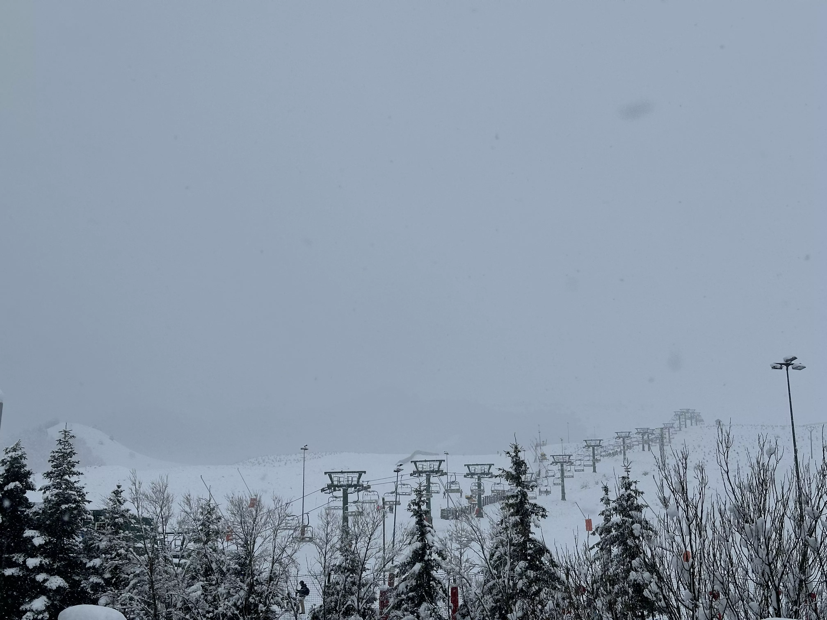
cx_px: 414
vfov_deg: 30.3
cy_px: 310
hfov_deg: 39.7
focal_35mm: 48
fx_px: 1147
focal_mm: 6.86
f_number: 1.78
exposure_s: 1/5556
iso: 64
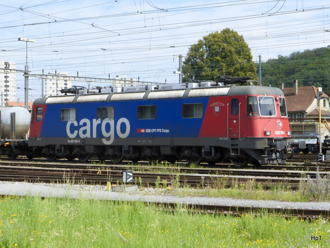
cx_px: 165
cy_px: 124
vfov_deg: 18.7
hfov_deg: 24.7
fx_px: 753
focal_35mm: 79
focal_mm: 13.3
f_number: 5
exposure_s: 1/400
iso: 100
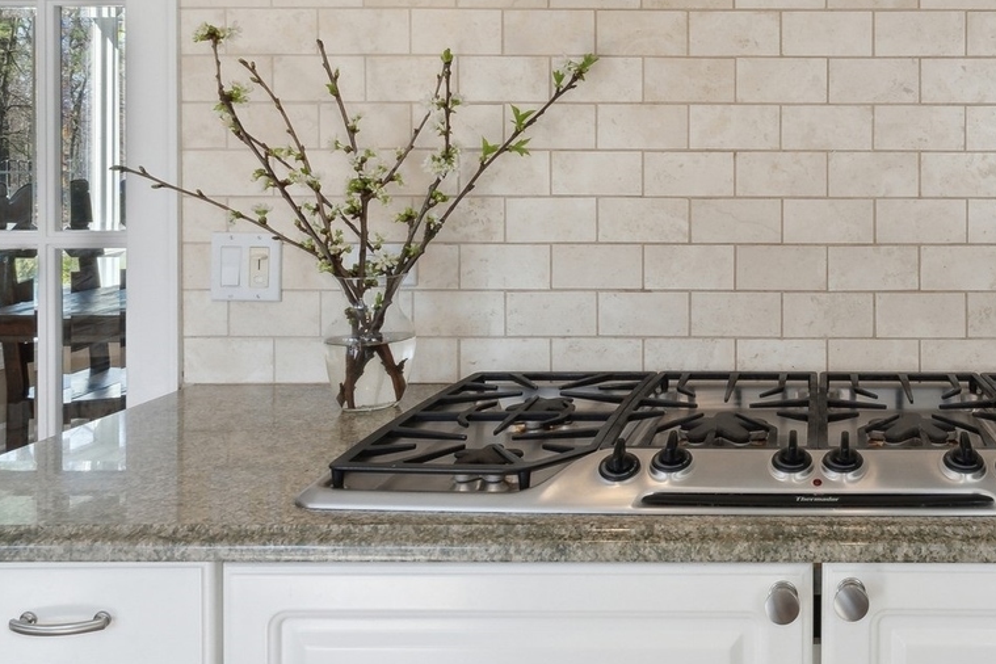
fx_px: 885
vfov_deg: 38.5
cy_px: 75
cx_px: 797
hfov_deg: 54.7
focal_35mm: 32
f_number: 11
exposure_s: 1/15
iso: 200
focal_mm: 10
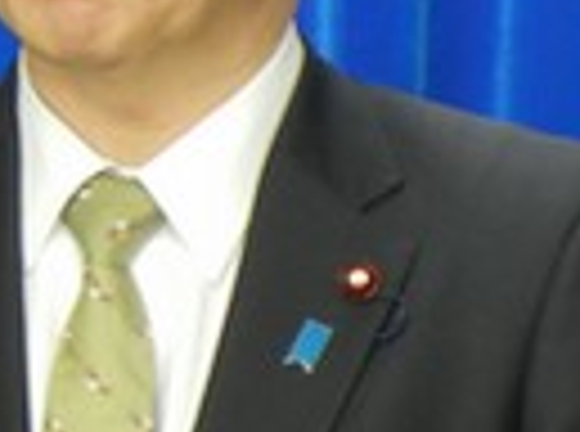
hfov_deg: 2.8
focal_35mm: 712
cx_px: 117
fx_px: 11897
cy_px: 40
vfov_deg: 2.1
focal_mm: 41.2
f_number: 4.8
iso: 400
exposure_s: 1/17.4
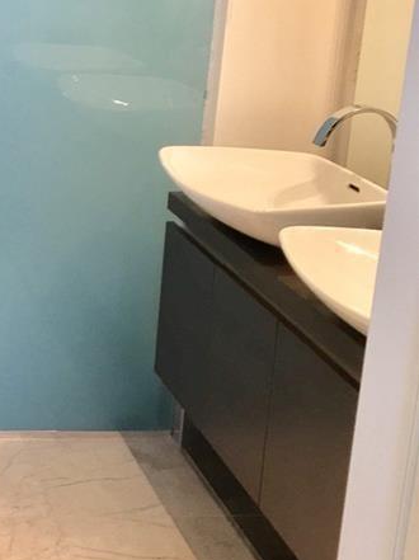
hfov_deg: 17.3
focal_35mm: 79
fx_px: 1277
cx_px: -150
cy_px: 232
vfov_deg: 24.7
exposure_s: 1/30
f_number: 2.2
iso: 64
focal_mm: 4.15
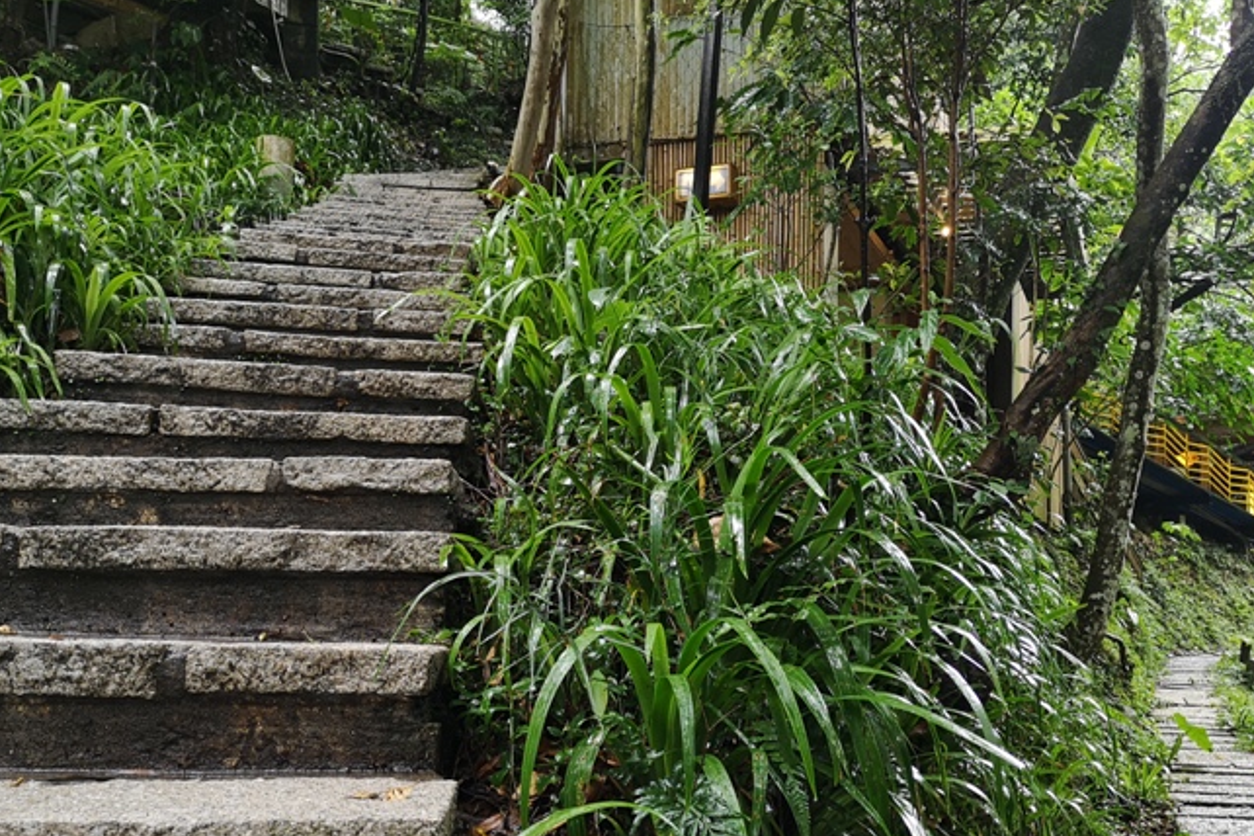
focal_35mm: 35
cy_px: 522
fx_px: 1219
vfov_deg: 37.6
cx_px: 705
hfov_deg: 54.3
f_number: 1.8
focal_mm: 3.95
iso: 100
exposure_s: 1/60
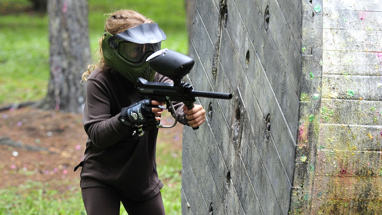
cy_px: 121
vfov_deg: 5.1
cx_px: 192
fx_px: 2401
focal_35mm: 237
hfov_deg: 9.1
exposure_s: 1/800
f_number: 5
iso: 1250
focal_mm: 150
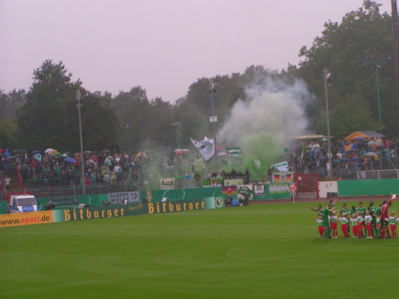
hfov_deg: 15.1
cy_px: 150
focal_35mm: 131
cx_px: 200
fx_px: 1510
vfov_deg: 11.3
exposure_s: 1/160
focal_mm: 20
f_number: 3.5
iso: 125
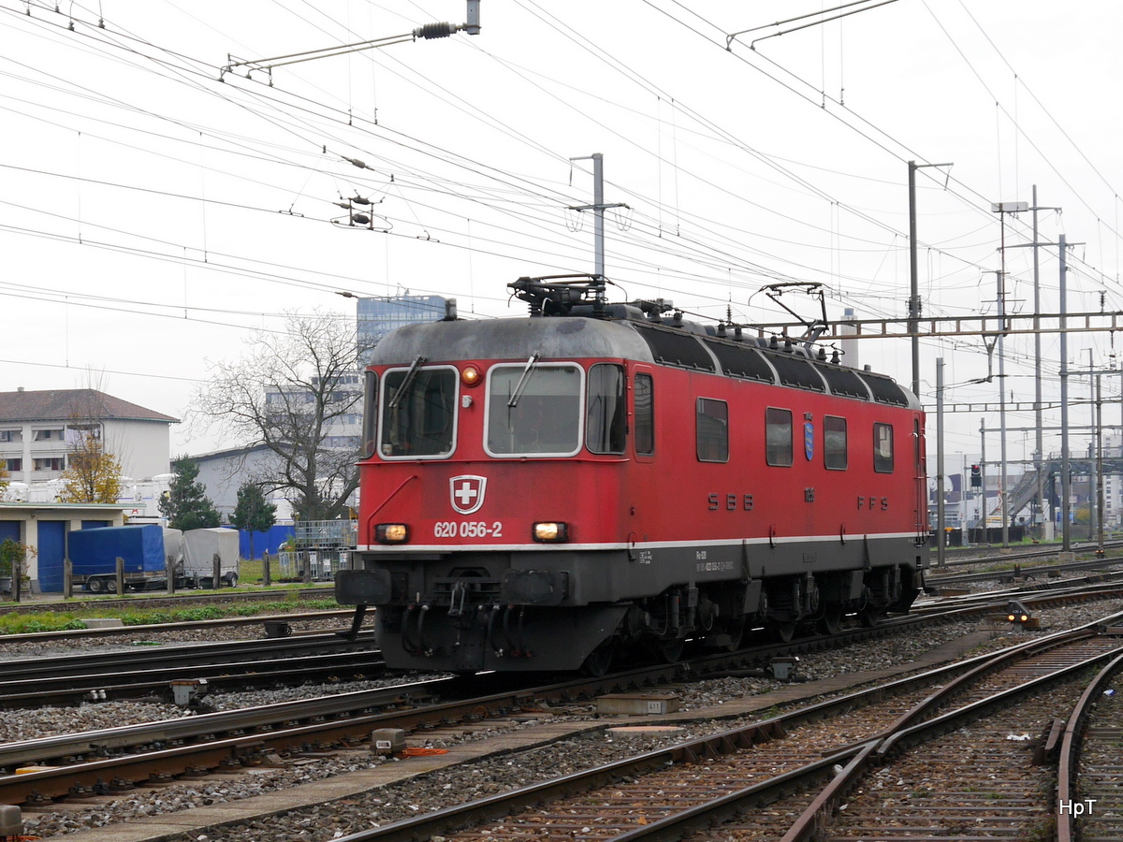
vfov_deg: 29.1
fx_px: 1622
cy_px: 421
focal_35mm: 50
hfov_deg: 38.2
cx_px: 562
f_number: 5.6
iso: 160
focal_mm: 25
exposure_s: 1/160
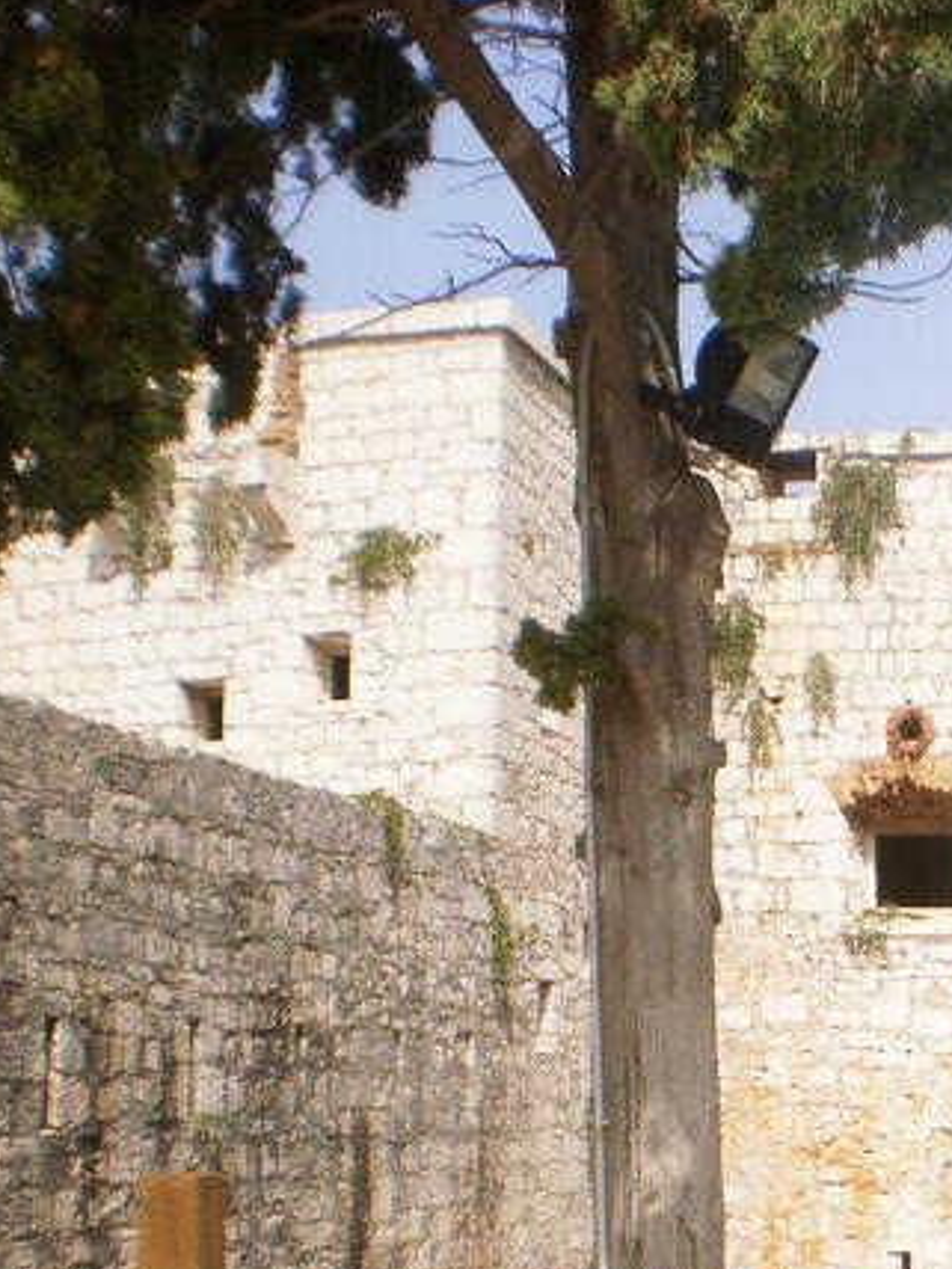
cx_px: 1124
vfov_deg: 27.2
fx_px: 2603
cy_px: 875
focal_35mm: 71
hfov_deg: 19.6
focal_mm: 6.3
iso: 100
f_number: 4.6
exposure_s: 1/1000
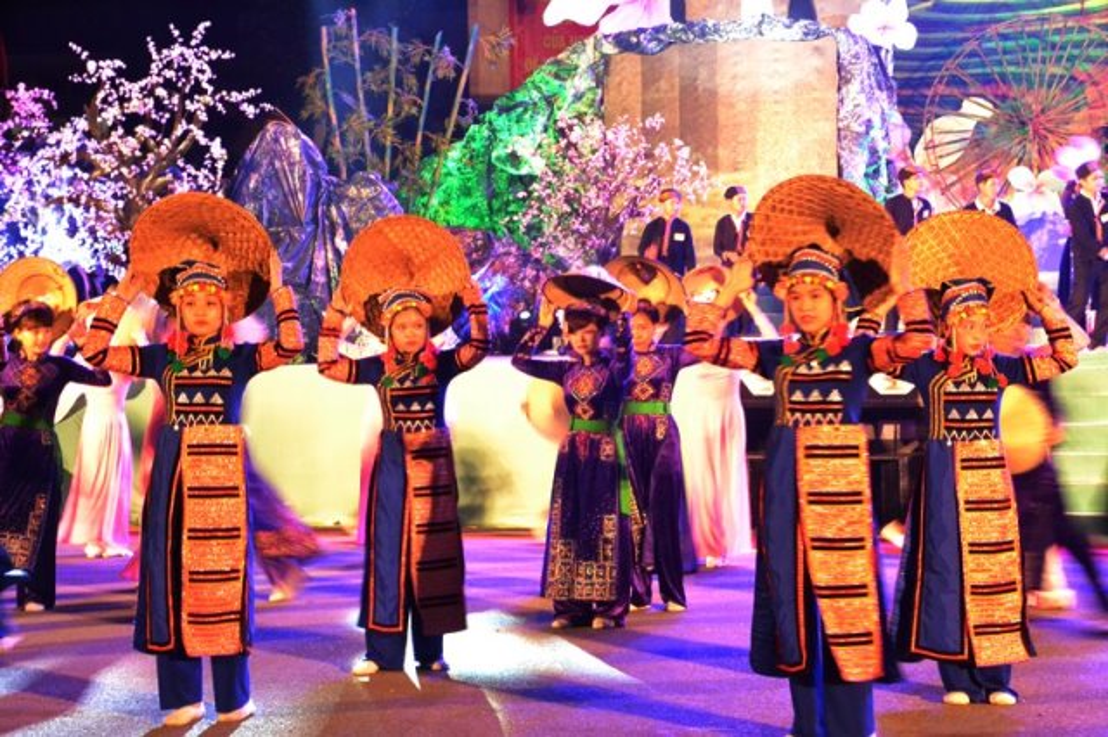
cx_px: 554
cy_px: 368
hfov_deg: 21.9
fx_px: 2861
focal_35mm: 93
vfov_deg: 14.7
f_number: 16
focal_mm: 62
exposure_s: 1/13
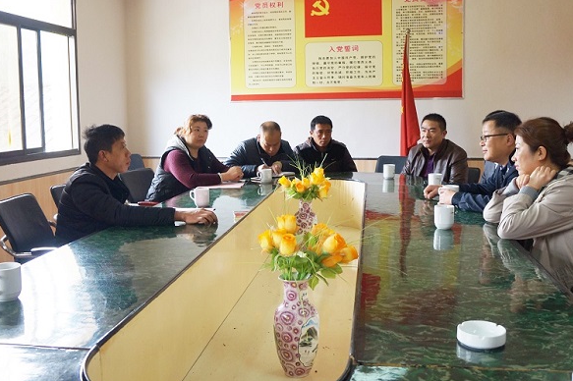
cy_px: 179
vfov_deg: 36.8
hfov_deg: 53.1
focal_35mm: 36
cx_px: 268
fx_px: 573
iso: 640
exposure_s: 1/60
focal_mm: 20
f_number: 4
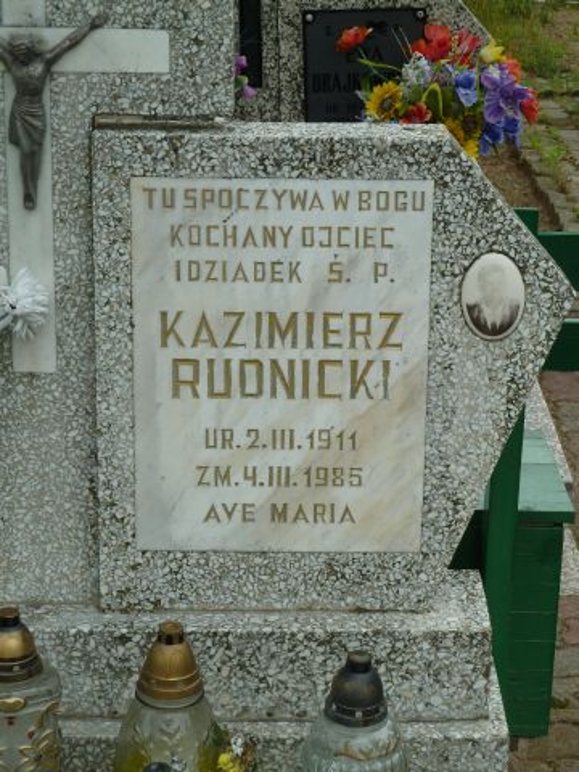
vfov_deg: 21.8
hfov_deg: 16.4
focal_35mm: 90
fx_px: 2007
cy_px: 386
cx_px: 290
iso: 80
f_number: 4.3
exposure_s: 1/100
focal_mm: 14.7
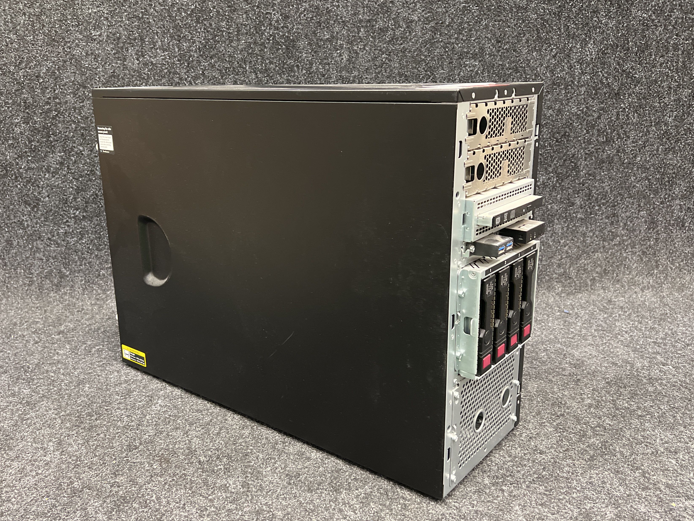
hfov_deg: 56.8
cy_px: 263
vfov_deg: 44.2
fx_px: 642
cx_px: 321
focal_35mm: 32
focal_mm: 5.7
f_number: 1.5
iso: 500
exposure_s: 1/59
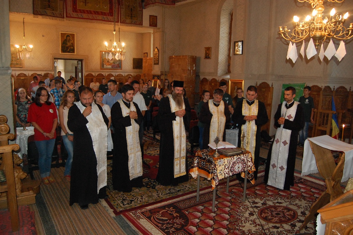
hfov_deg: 67.4
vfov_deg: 47.9
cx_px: 176
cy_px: 118
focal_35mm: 27
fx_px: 265
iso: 1600
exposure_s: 1/60
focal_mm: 18
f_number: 5
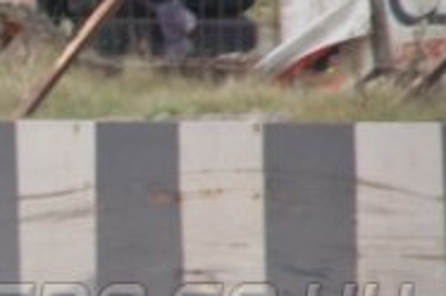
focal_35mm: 694
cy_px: 315
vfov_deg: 2.0
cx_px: -234
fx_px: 8580
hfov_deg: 3.0
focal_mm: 135
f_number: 6
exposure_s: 1/160
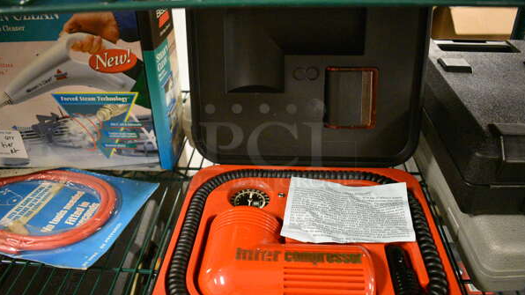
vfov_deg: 40.2
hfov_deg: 66.1
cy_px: 144
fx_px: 404
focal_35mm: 29
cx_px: 264
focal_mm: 18
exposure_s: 1/125
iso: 8000
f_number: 3.5
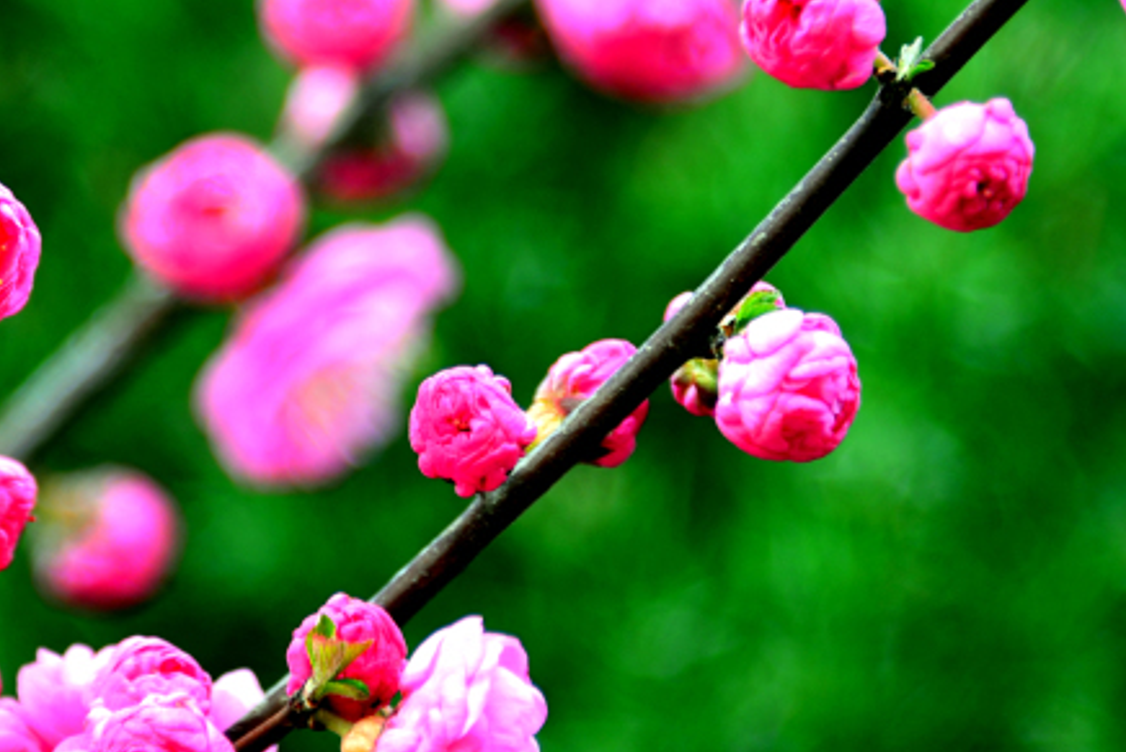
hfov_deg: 2.9
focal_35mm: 705
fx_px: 22057
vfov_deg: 2.0
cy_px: 212
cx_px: 387
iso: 200
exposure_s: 1/50
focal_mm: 300
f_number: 5.6
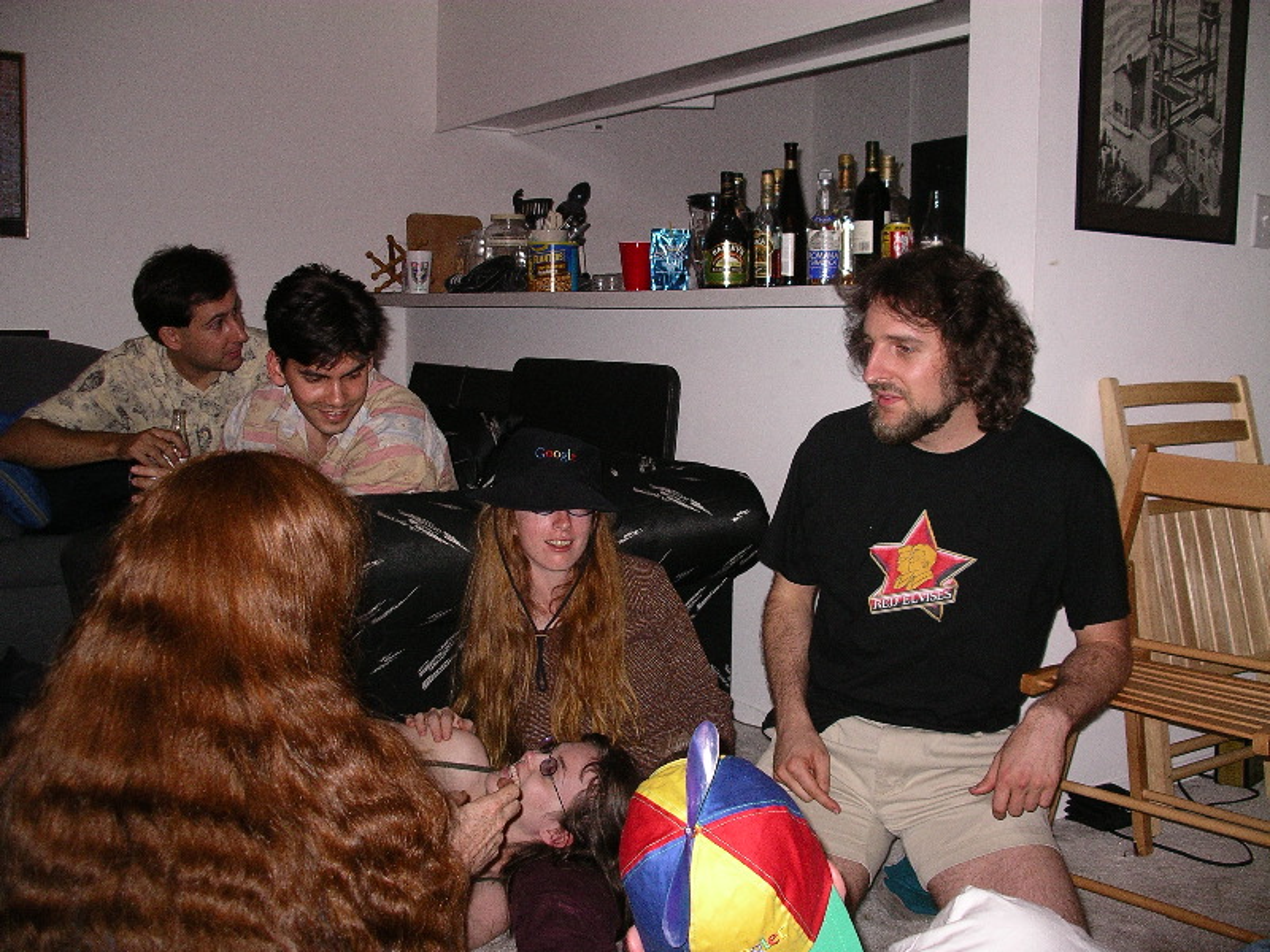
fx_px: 1357
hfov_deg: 50.1
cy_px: 476
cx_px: 635
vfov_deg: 38.7
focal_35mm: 37
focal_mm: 7.8
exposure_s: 1/40
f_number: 2.8
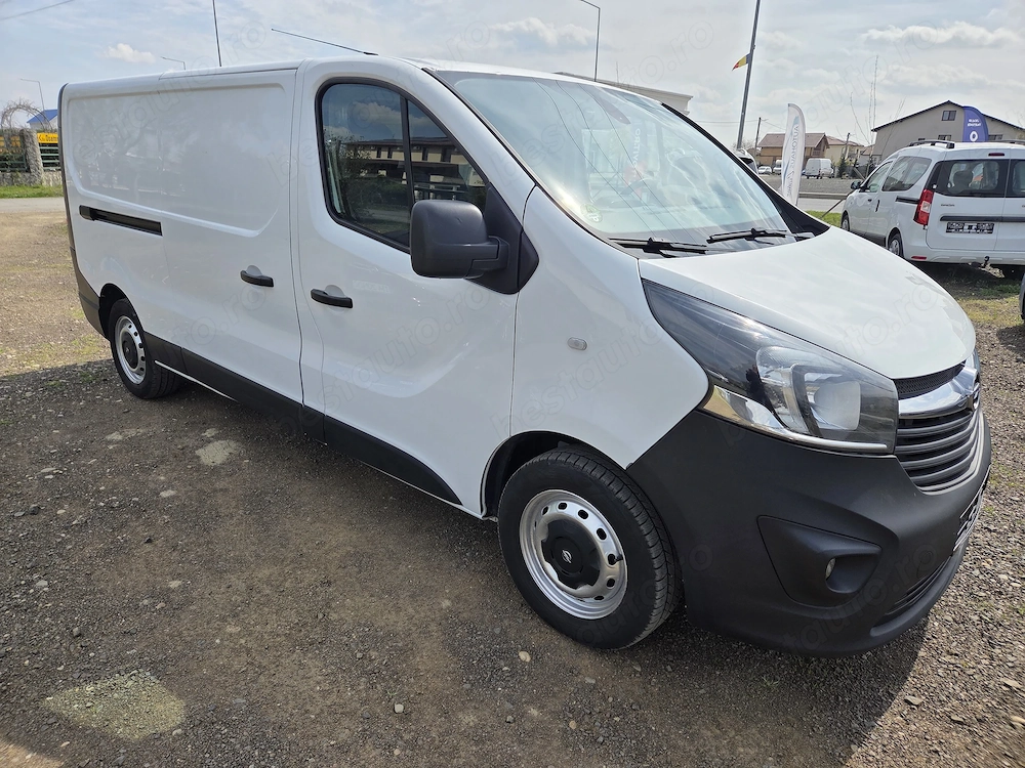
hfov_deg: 73.9
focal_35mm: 23
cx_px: 512
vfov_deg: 58.9
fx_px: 681
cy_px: 384
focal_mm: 5.4
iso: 80
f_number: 1.8
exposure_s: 1/5862
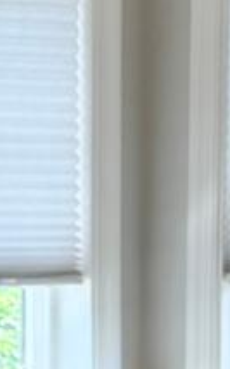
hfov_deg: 4.8
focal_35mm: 245
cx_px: -725
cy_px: 274
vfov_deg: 8.6
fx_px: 2459
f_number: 1.78
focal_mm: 6.76
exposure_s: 1/120
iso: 64
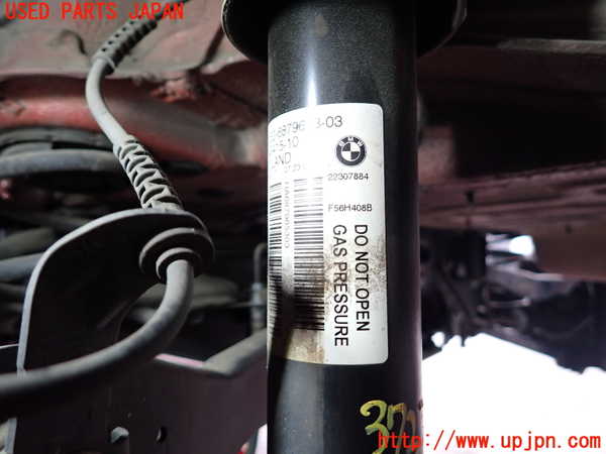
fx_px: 438
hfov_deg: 69.4
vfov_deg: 54.9
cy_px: 227
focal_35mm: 25
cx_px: 303
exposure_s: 1/100
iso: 320
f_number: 2
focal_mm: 4.5
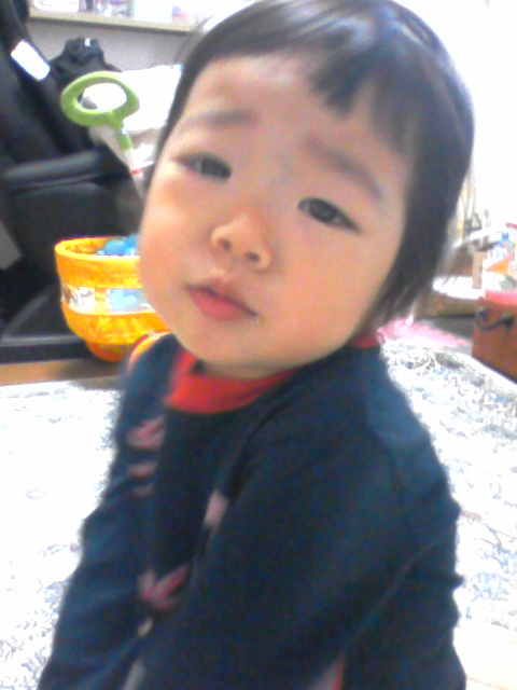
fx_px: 577
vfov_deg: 61.7
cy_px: 345
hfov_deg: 48.2
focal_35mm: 29
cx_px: 258
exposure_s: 1/6.85
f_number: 2.8
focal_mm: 1.5
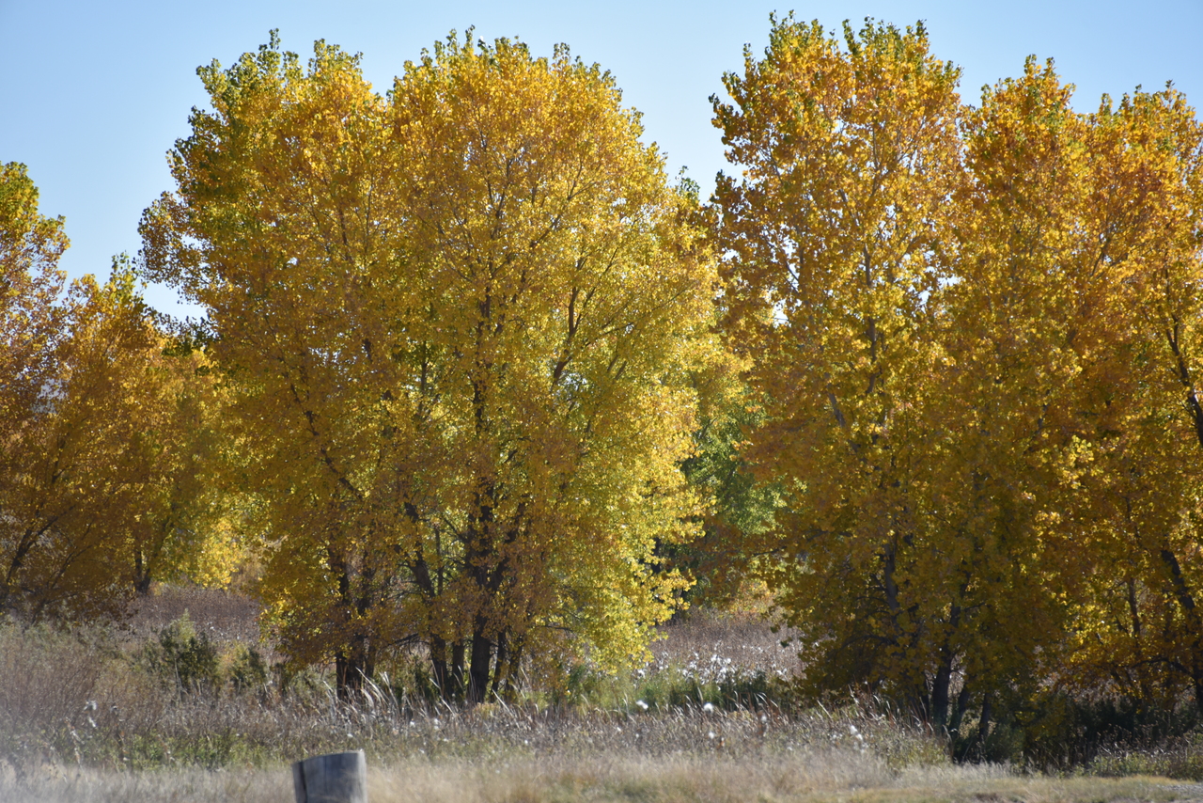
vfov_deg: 4.6
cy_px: 402
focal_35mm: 300
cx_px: 602
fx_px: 10027
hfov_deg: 6.9
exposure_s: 1/640
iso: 200
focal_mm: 300
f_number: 5.6
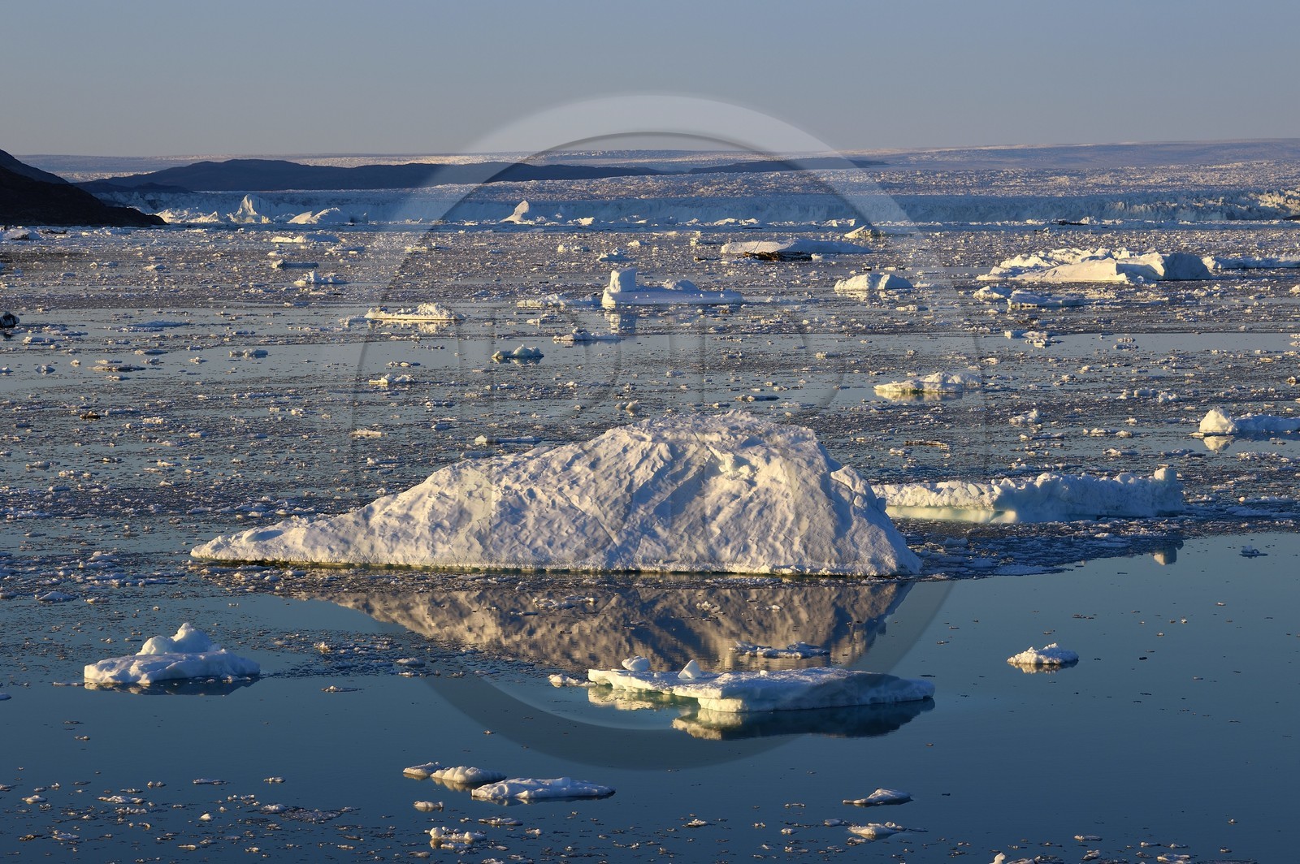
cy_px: 432
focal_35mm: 120
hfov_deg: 17.1
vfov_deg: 11.4
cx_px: 650
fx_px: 4330
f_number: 8
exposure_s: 1/250
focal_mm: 120
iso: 200
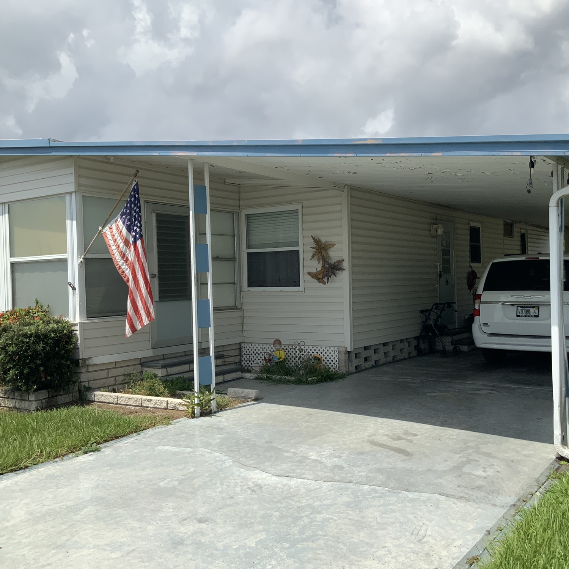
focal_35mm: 35
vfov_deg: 47.2
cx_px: 331
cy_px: 284
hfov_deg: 47.0
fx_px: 651
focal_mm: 3
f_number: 1.8
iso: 16
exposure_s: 1/2801
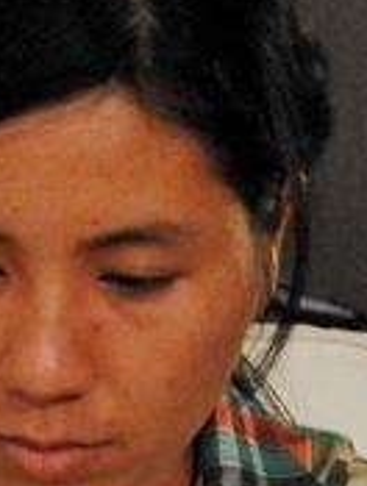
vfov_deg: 10.7
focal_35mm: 181
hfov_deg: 8.2
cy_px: 592
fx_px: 2549
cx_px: 40
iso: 1600
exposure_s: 1/125
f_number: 4
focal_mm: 22
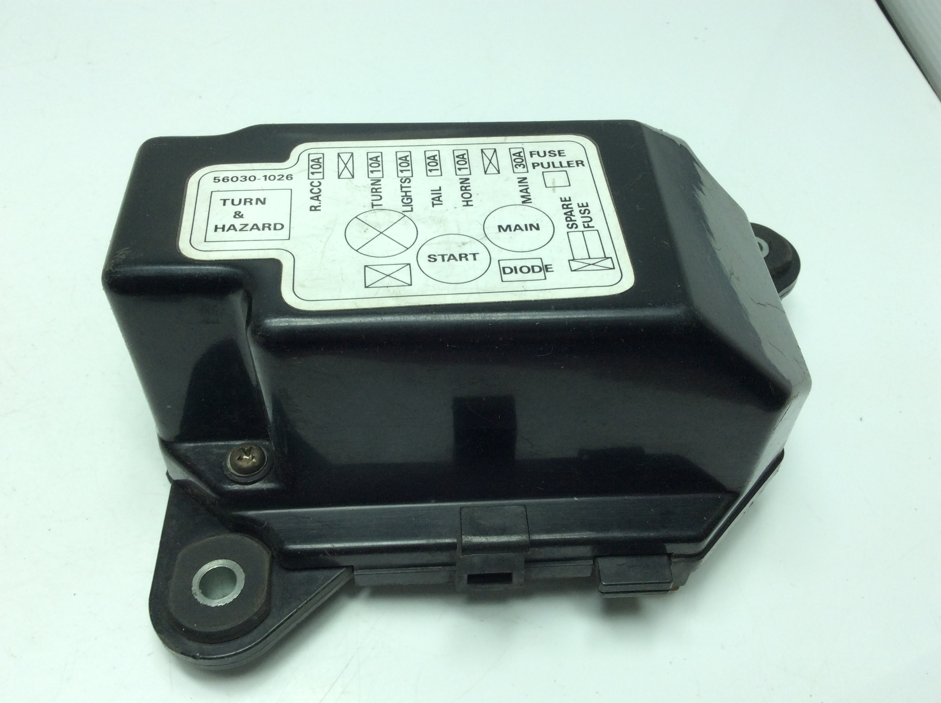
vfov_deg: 44.1
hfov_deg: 56.9
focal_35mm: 32
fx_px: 869
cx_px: 470
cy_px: 352
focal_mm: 3.3
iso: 32
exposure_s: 1/319
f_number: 2.4
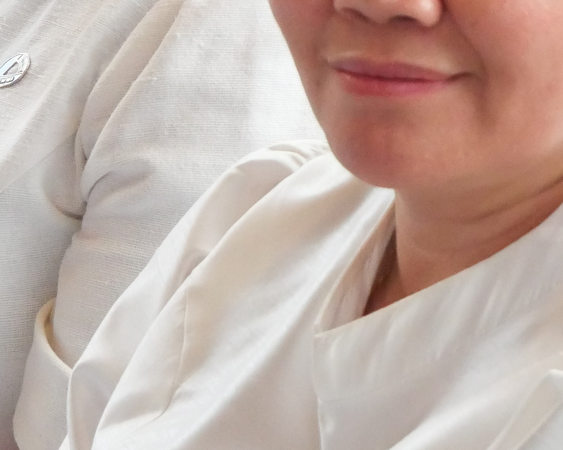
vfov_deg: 4.9
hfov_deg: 6.1
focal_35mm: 314
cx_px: 58
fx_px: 5232
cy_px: -127
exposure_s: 1/640
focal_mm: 44
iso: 3200
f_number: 5.6
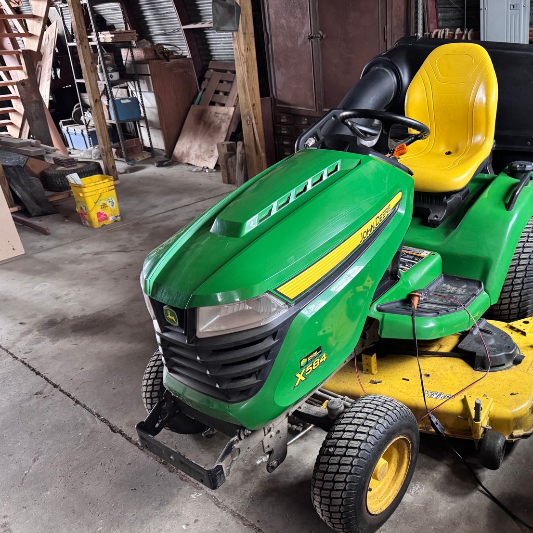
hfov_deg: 54.4
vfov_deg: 55.6
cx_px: 358
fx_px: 505
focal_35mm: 29
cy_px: 268
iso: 640
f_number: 1.78
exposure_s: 1/60
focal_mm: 6.76
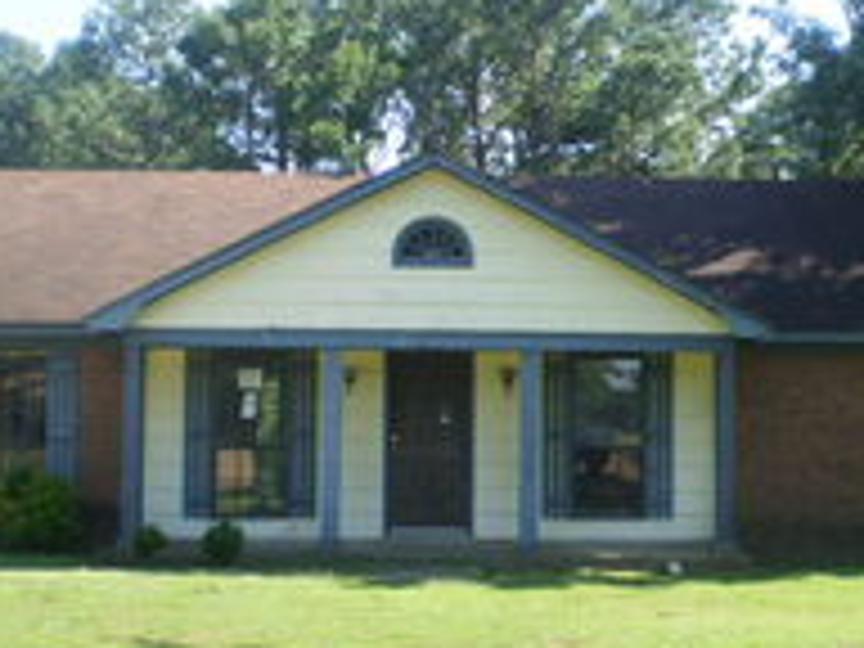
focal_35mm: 65
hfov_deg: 29.7
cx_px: 536
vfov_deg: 22.6
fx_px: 1622
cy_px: 315
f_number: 3.1
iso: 64
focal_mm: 6.3
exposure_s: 1/320
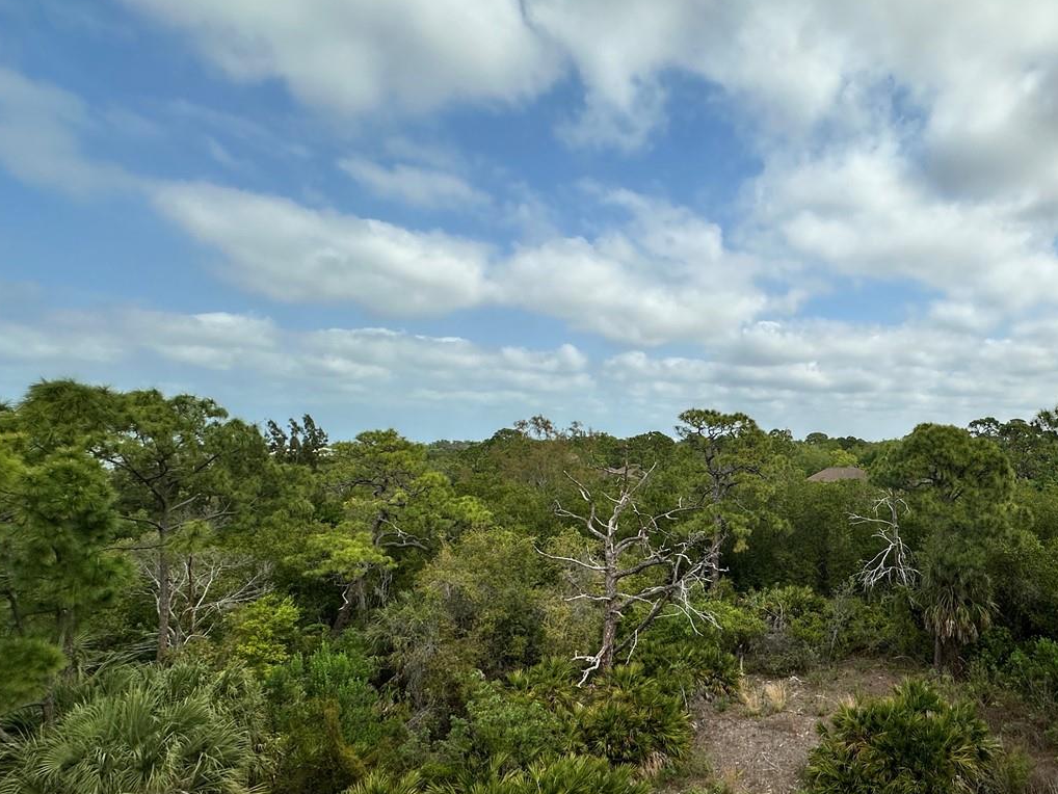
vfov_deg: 61.0
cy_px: 428
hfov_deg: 71.4
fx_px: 673
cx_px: 788
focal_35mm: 22
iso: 50
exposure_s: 1/2959
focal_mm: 2.22
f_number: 2.2
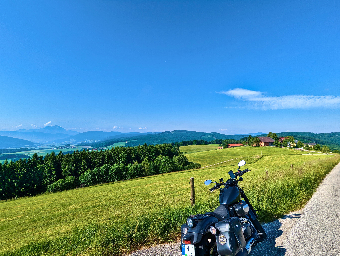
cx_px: 170
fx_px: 157
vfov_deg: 78.2
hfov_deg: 94.4
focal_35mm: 16
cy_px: 128
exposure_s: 1/1120
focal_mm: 2.35
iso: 49
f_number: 2.2
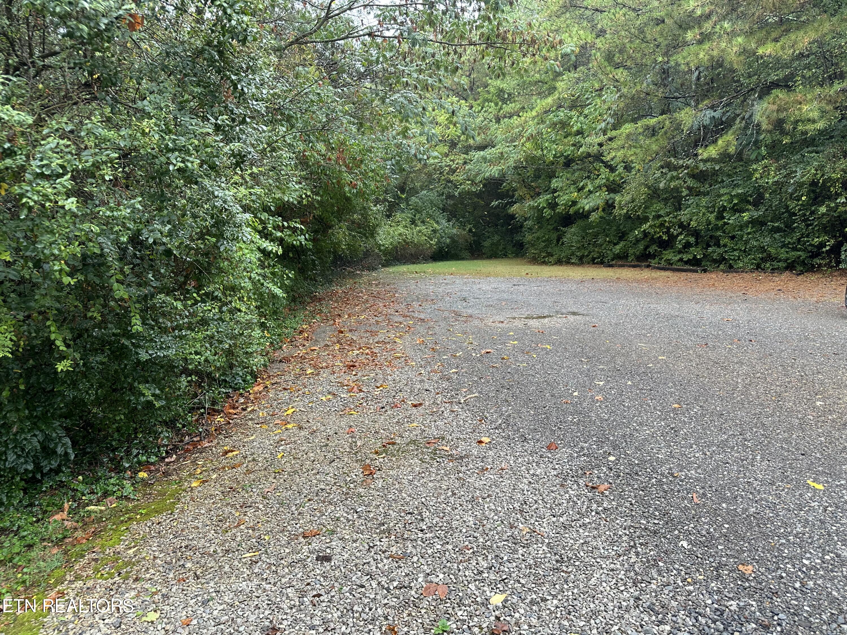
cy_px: 318
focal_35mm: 24
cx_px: 424
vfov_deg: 56.8
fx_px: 587
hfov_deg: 71.6
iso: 64
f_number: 1.78
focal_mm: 6.86
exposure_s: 1/121
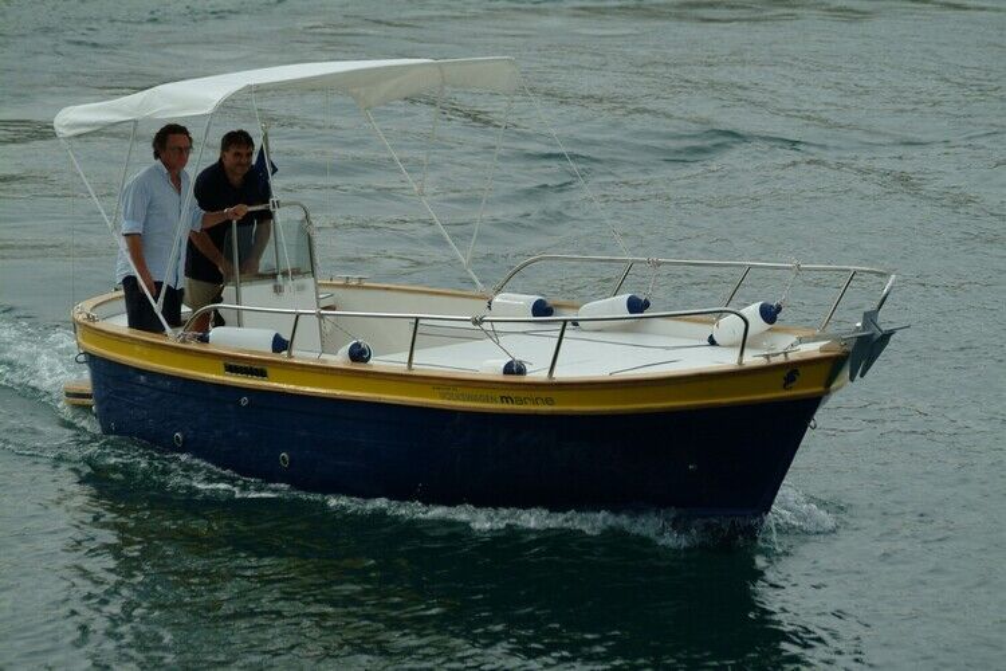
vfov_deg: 6.9
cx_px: 503
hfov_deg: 10.3
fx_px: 5574
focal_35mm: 200
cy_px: 336
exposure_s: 1/350
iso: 100
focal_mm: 133
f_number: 4.8
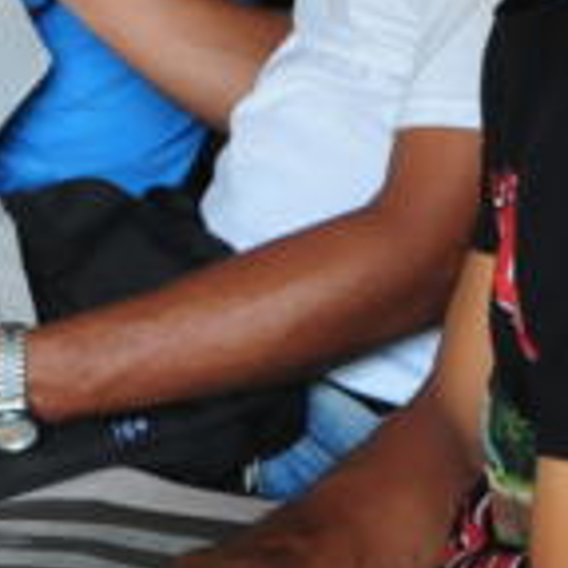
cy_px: 211
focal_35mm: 160
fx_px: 2970
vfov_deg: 10.9
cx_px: 250
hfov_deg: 10.9
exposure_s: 1/50
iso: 1250
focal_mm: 24
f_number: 8
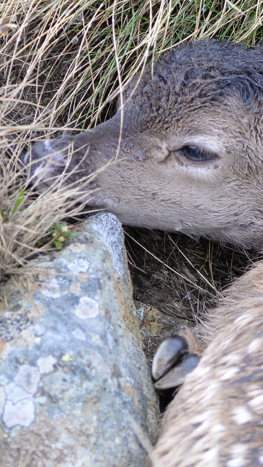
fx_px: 4949
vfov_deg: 5.4
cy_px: 257
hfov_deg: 3.0
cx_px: 333
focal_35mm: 399
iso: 900
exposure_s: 1/200
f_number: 8
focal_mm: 180
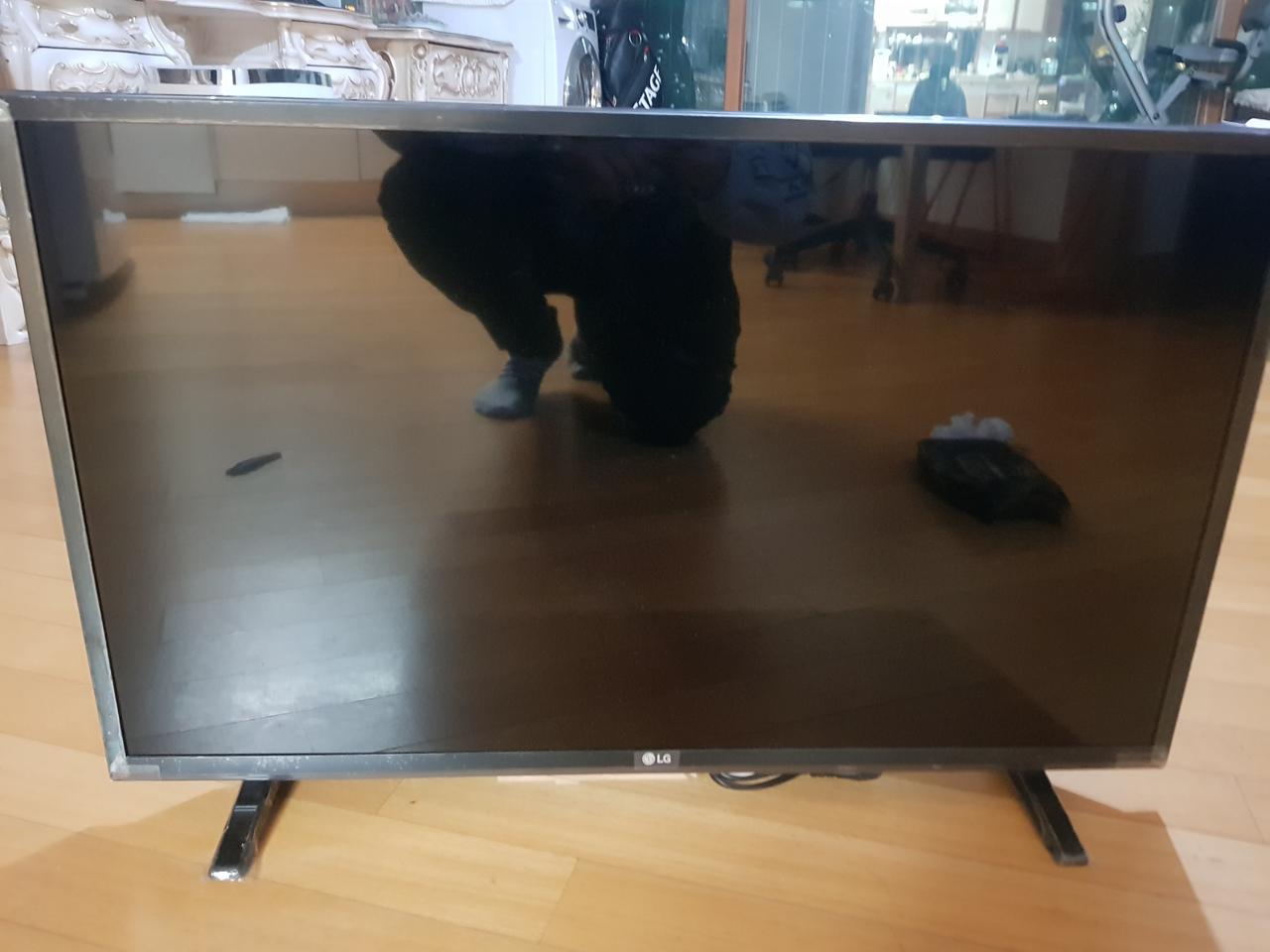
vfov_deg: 53.1
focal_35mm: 26
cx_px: 635
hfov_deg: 67.3
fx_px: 954
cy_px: 476
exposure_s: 1/10
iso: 800
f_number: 1.7
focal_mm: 4.3
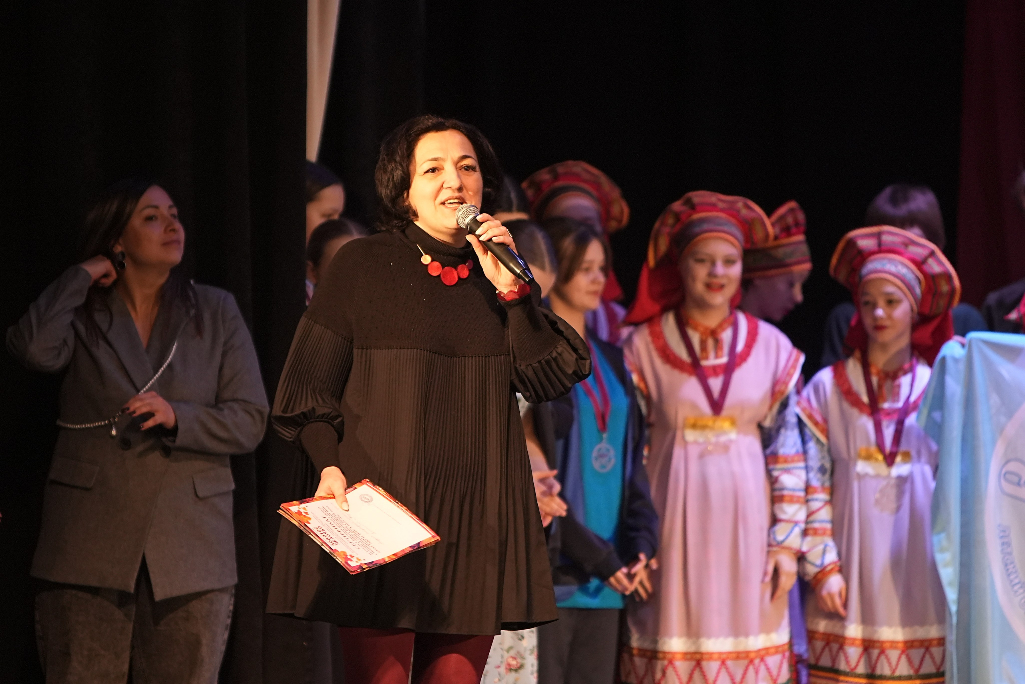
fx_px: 8542
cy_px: 342
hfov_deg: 6.9
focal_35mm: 300
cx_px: 512
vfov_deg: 4.6
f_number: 2.8
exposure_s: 1/400
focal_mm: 200
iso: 2000
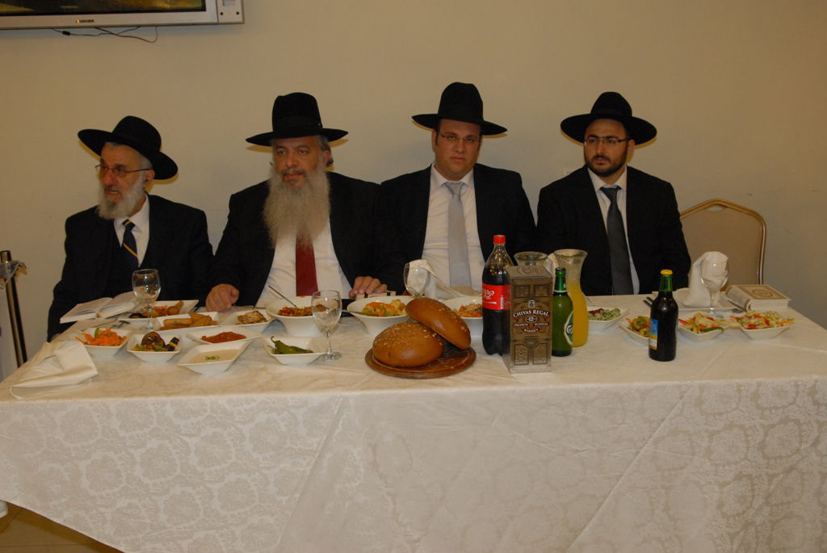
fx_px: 828
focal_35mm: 36
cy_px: 276
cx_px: 414
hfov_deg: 53.1
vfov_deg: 37.0
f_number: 4
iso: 640
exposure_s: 1/100
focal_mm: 24
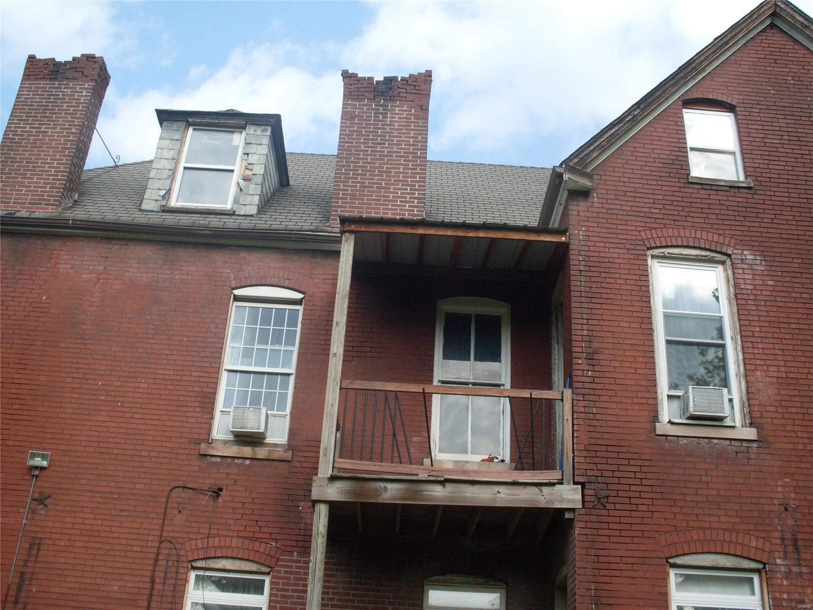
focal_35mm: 38
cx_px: 406
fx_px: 892
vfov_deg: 37.7
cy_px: 305
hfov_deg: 49.0
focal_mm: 6.3
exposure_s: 1/90
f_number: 8.4
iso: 80
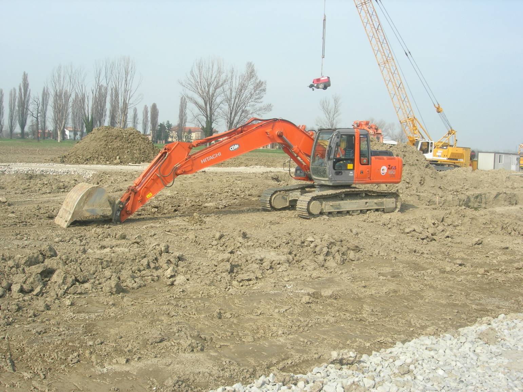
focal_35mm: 38
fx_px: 574
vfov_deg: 37.7
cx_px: 262
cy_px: 196
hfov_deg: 49.0
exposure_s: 1/378
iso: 64
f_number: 4.8
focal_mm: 7.8
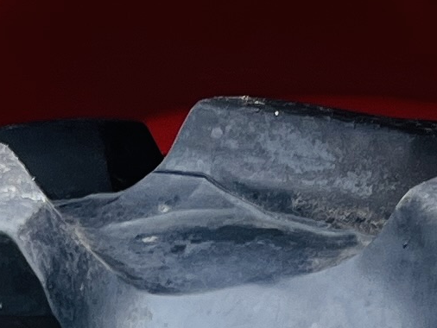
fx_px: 2614
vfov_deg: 6.7
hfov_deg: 9.3
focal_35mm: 207
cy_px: 903
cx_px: -199
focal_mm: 5.1
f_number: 1.6
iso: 50
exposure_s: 1/493
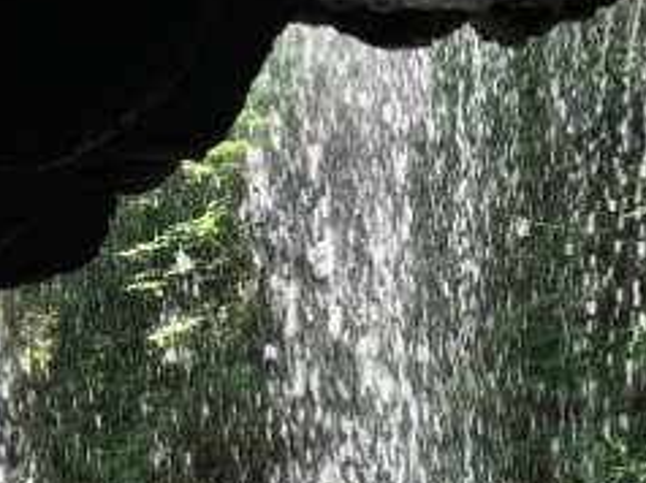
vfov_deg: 23.7
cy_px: 379
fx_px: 1137
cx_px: 478
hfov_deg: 31.2
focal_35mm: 61
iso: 40
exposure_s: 1/120
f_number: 2.2
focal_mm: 4.15
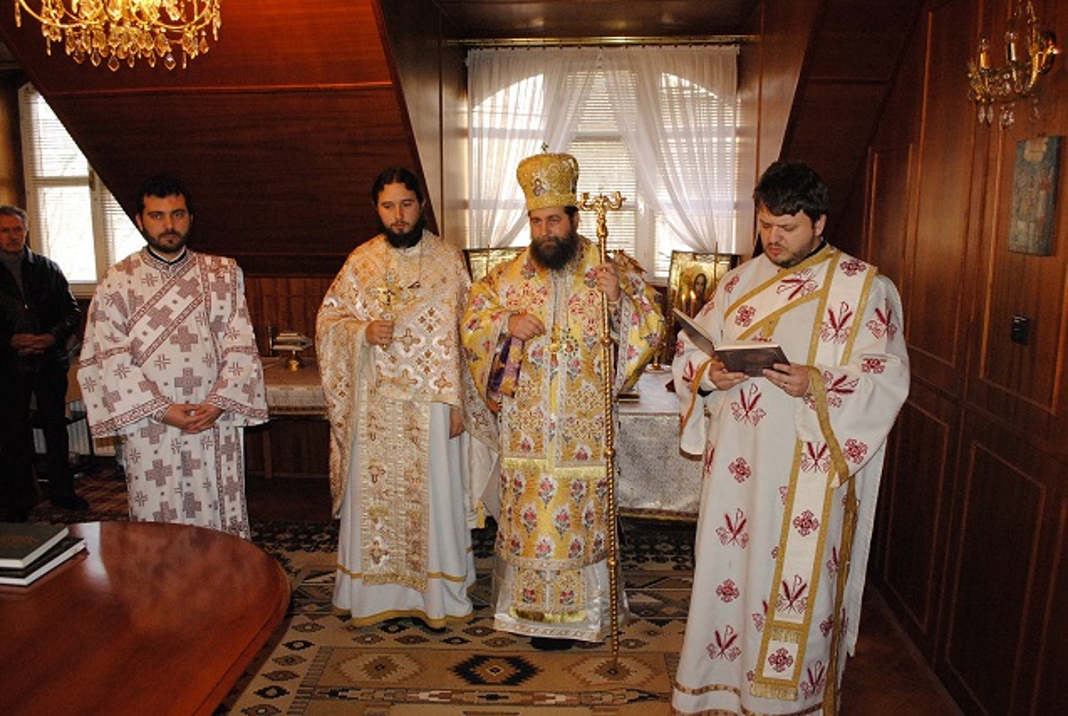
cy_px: 358
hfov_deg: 67.3
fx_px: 802
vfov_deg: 48.1
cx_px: 534
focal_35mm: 27
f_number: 5.6
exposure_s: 1/60
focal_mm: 18
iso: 1600
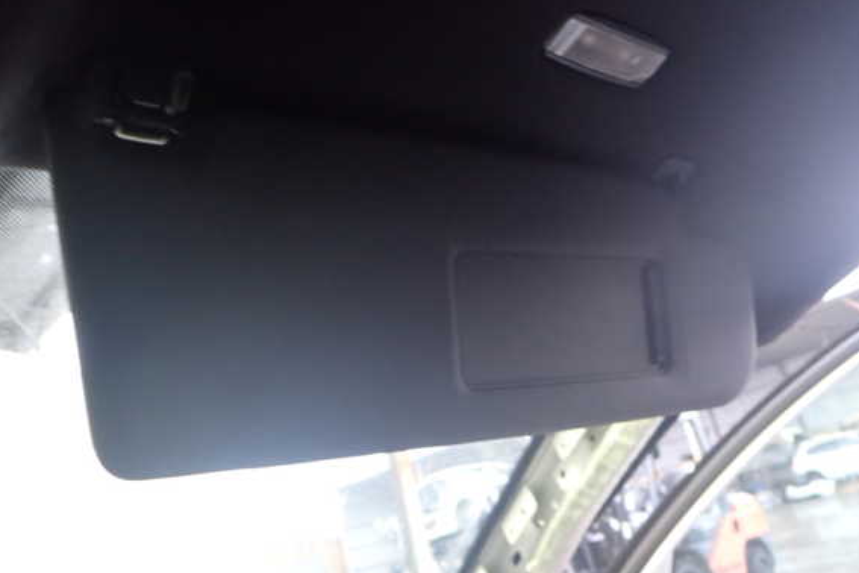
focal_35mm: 33
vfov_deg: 40.0
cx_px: 451
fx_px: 787
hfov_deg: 57.2
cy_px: 288
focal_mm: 5.4
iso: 800
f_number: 2.3
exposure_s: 1/25
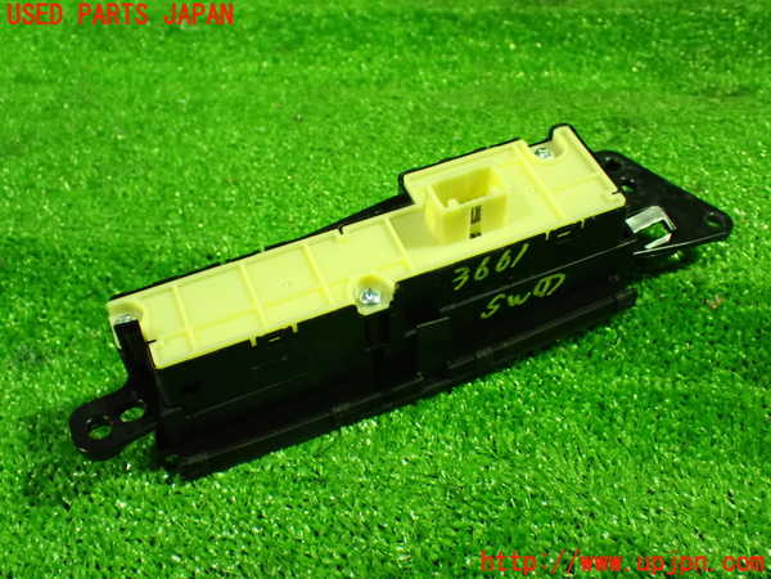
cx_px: 386
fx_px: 913
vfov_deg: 35.1
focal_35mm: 41
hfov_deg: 45.8
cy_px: 290
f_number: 2.8
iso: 1250
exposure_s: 1/40
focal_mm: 7.31
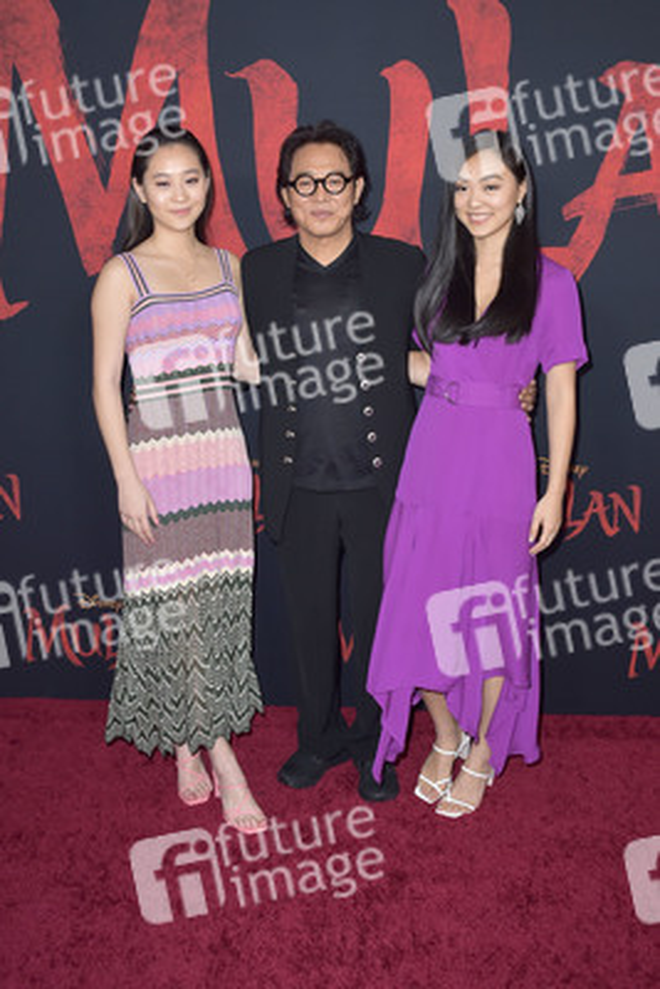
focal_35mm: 32
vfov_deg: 58.7
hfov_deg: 41.1
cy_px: 494
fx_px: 879
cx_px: 330
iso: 400
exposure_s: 1/250
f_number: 7.1
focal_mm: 32
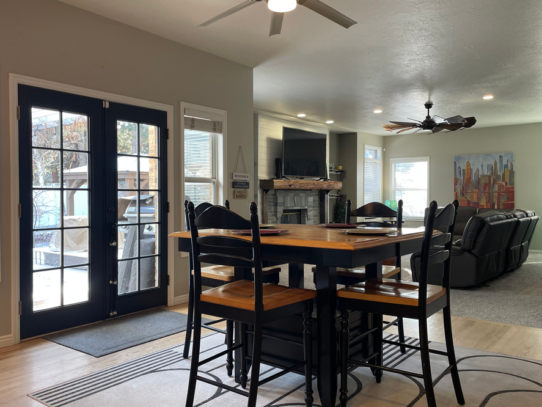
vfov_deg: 46.8
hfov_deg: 59.9
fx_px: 470
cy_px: 208
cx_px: 254
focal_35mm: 30
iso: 100
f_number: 1.6
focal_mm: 4.2
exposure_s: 1/120
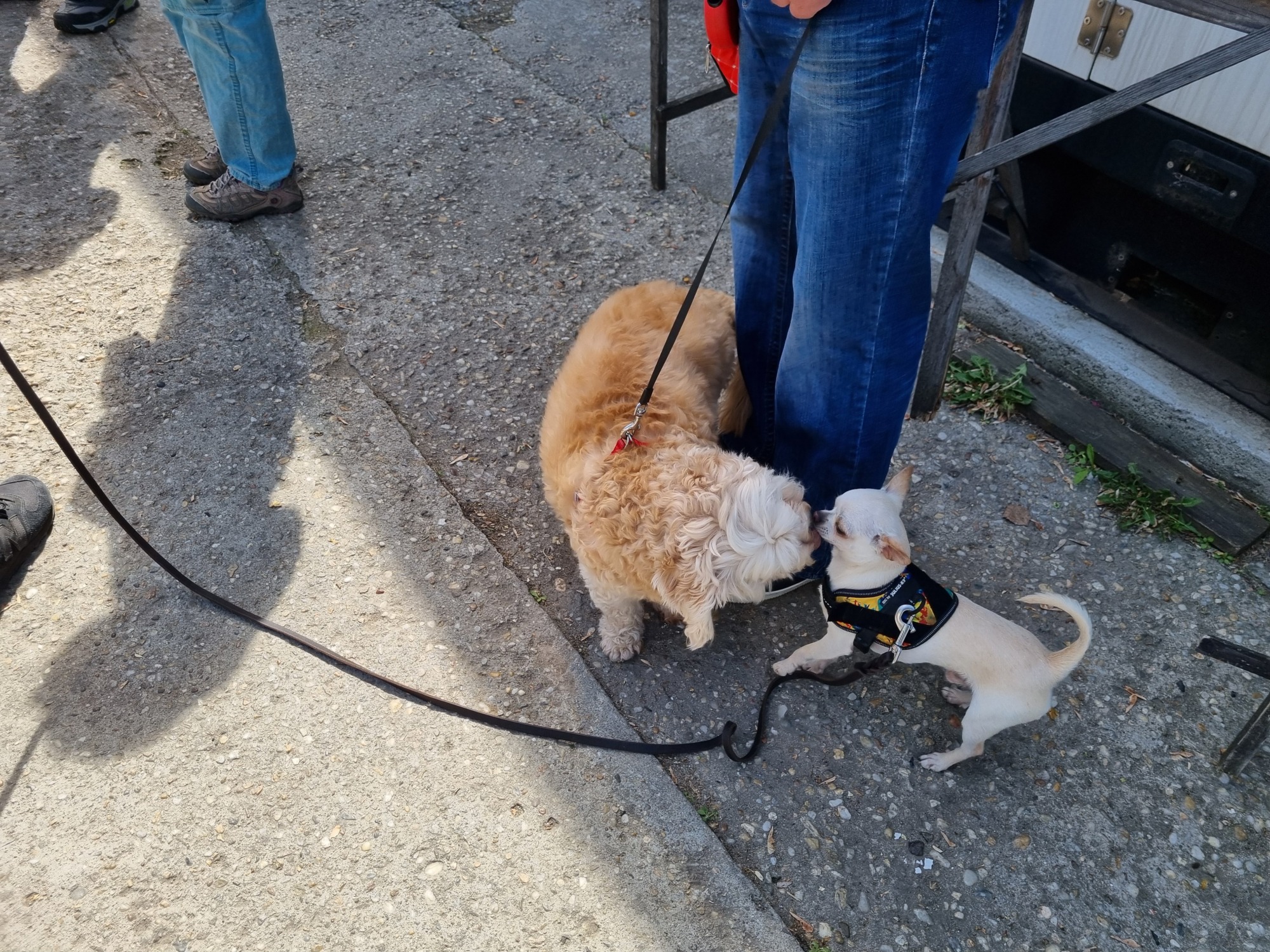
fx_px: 954
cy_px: 476
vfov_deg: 53.1
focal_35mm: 26
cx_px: 635
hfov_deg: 67.3
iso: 50
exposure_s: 1/1252
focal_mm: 5.4
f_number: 1.8
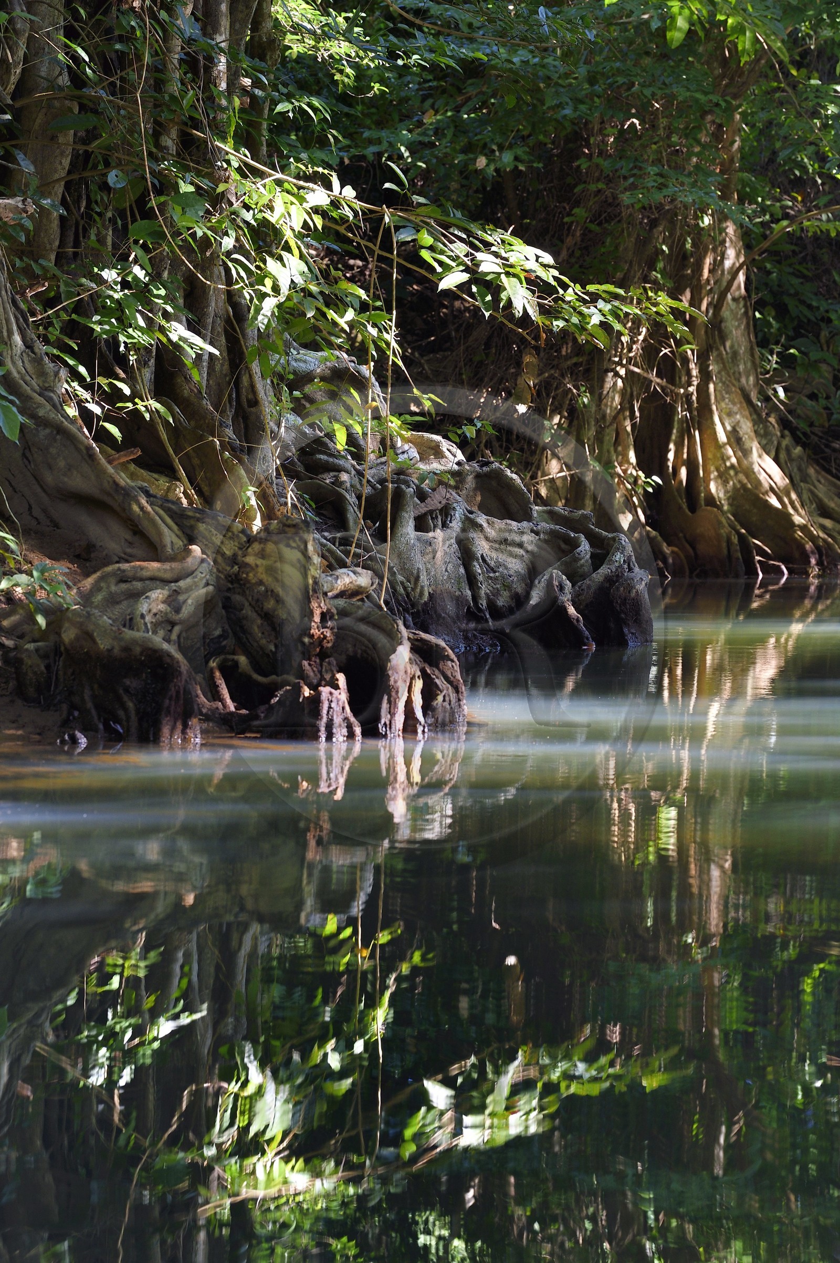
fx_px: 5432
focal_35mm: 155
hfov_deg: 8.8
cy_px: 632
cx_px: 420
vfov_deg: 13.3
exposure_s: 1/60
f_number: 8
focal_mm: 155
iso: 800
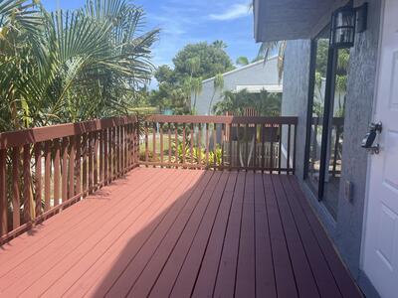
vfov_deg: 53.1
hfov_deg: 67.3
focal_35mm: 26
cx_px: 199
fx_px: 299
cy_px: 149
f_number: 1.5
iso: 50
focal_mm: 5.7
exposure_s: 1/1531
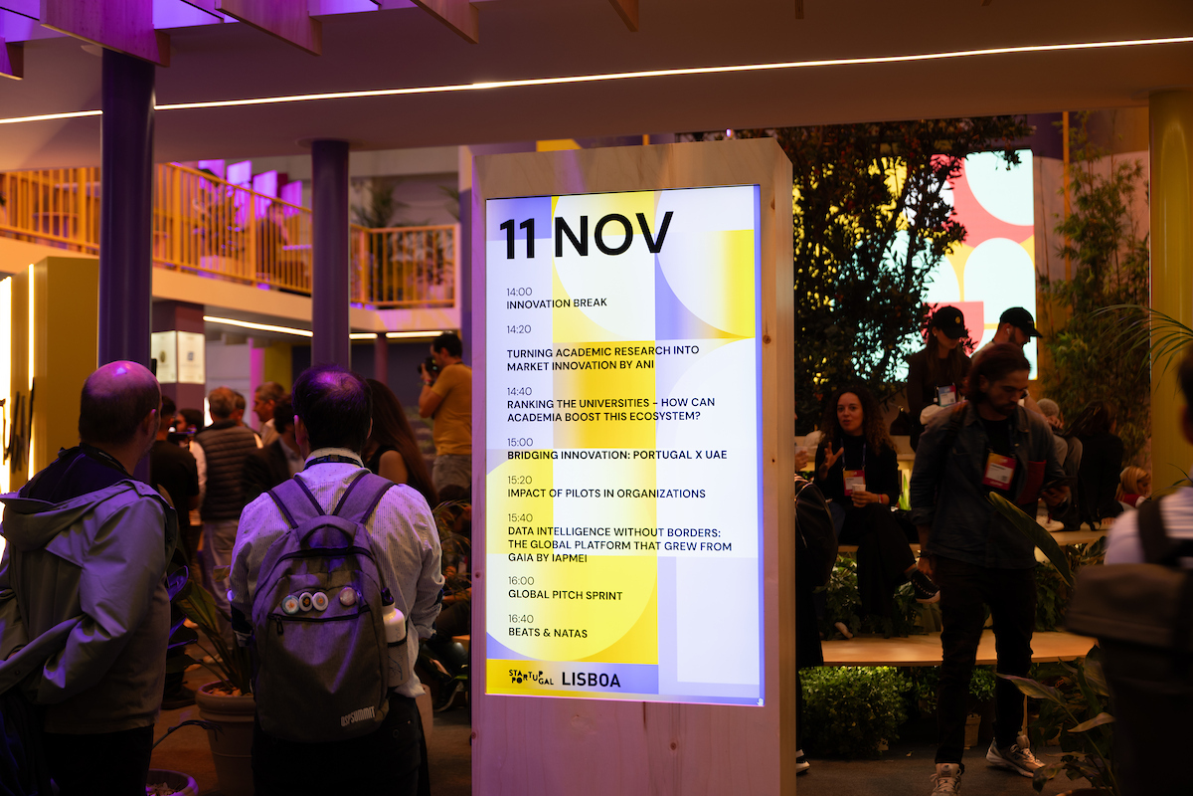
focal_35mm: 40
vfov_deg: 33.4
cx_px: 596
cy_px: 398
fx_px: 1325
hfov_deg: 48.5
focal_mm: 40
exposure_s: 1/40
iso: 110
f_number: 2.8
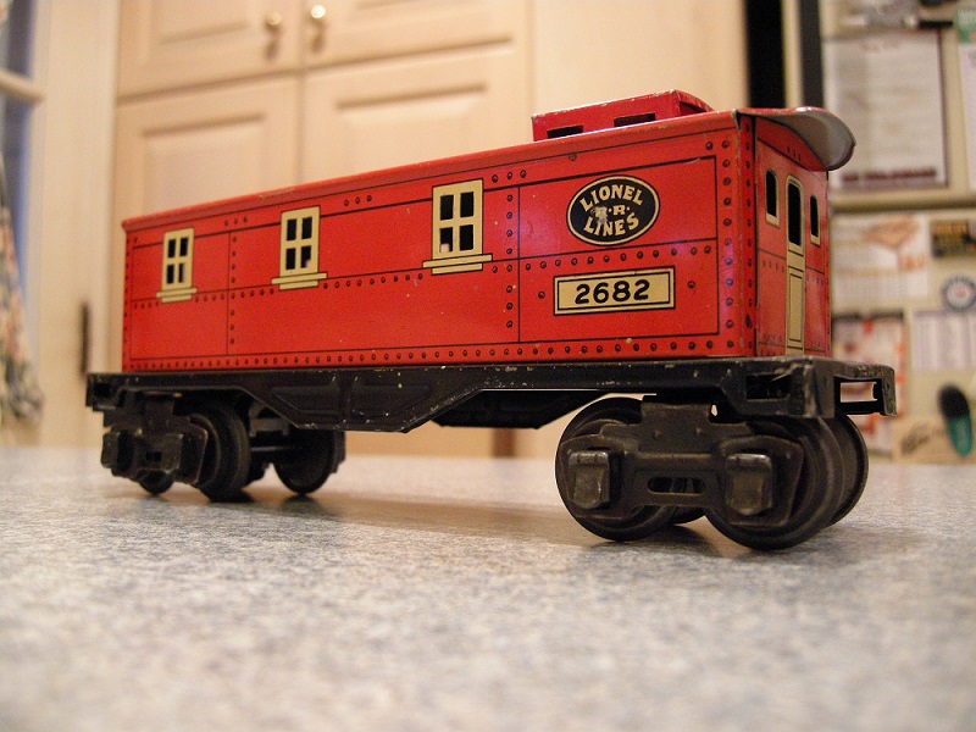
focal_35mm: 35
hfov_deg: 52.6
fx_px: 987
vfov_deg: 40.7
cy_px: 366
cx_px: 488
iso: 400
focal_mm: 7.5
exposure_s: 1/12.1
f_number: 2.7
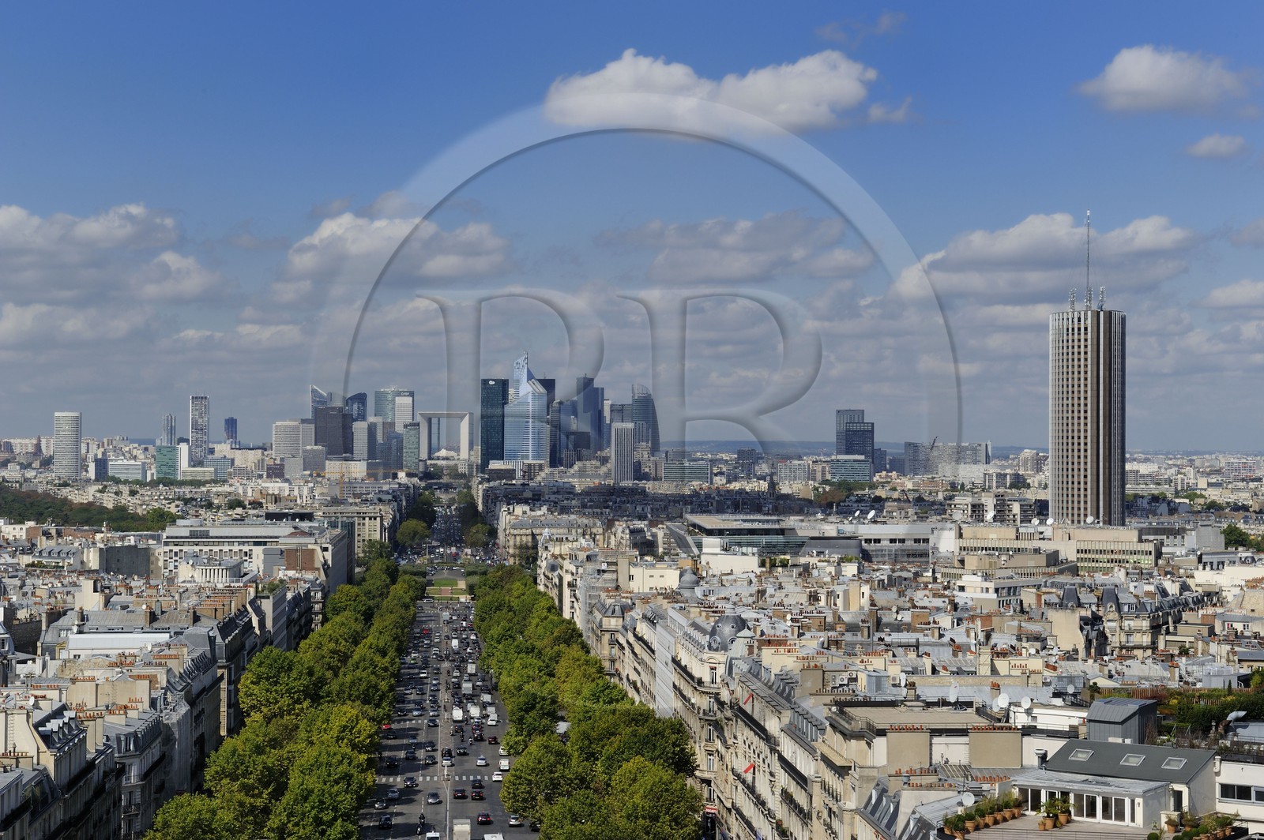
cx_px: 632
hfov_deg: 32.4
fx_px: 2175
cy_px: 420
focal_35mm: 62
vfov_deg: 21.9
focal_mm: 62
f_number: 16
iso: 200
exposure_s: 1/250
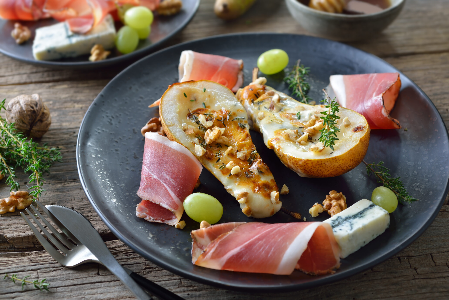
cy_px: 150
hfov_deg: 33.4
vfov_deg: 22.6
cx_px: 224
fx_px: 749
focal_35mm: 60
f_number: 7.1
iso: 100
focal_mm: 60
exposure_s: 1/160
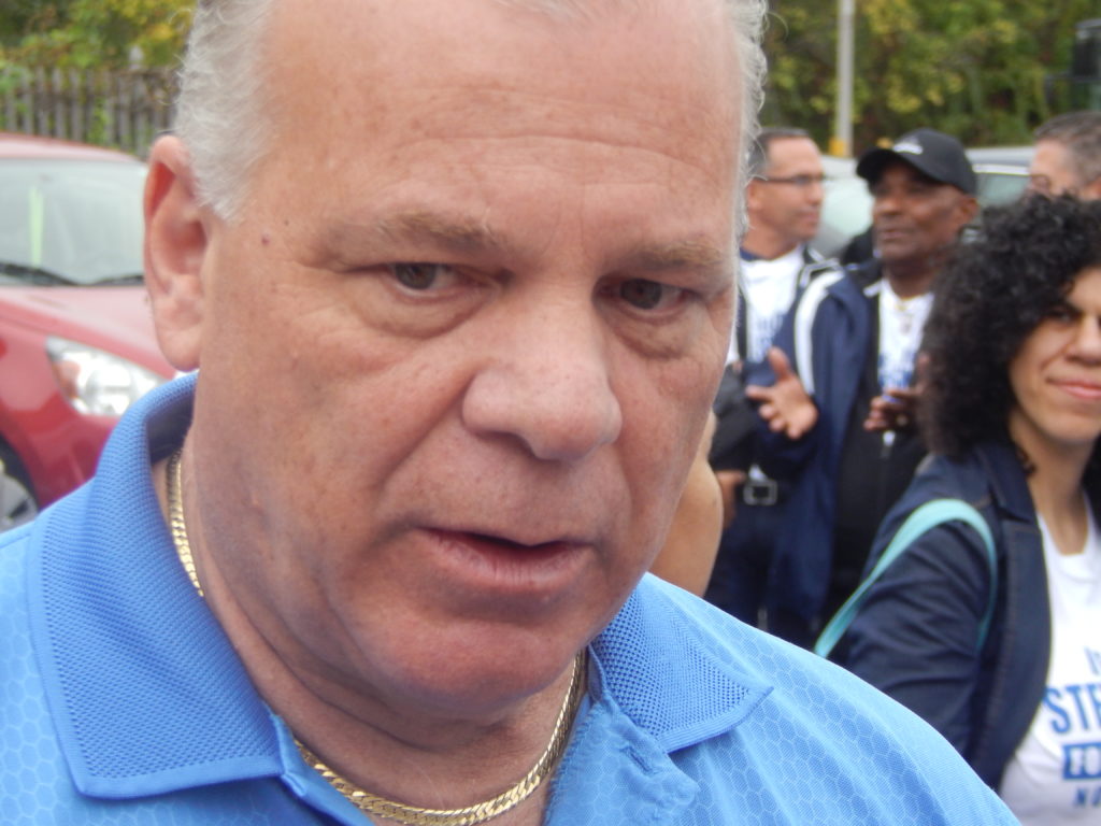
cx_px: 550
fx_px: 4516
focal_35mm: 142
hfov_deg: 13.9
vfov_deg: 10.4
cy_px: 413
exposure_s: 1/250
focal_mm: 25.3
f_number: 4.9
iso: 180
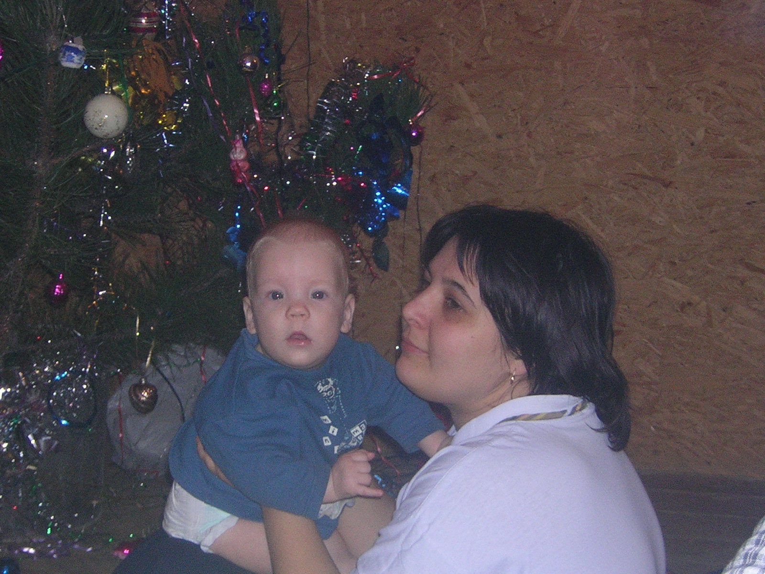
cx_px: 382
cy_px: 287
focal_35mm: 93
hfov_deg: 21.1
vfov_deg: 15.9
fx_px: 2055
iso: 400
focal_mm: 12.1
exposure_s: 1/60.1
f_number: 4.3
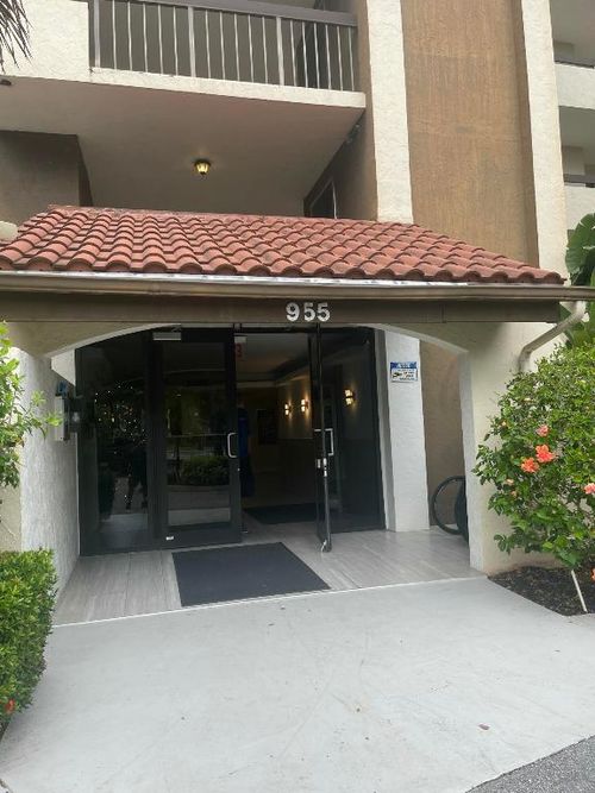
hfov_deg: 54.9
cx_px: 298
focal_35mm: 25
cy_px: 396
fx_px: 573
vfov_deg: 69.4
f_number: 1.6
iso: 32
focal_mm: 5.1
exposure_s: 1/388
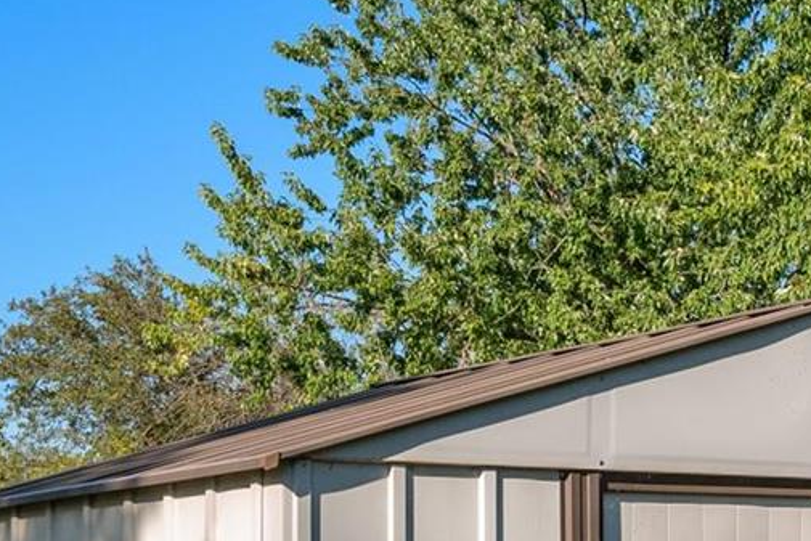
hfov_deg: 20.6
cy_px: 795
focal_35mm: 95
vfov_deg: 13.6
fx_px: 2141
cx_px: 858
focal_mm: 15
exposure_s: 1/500
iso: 400
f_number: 8
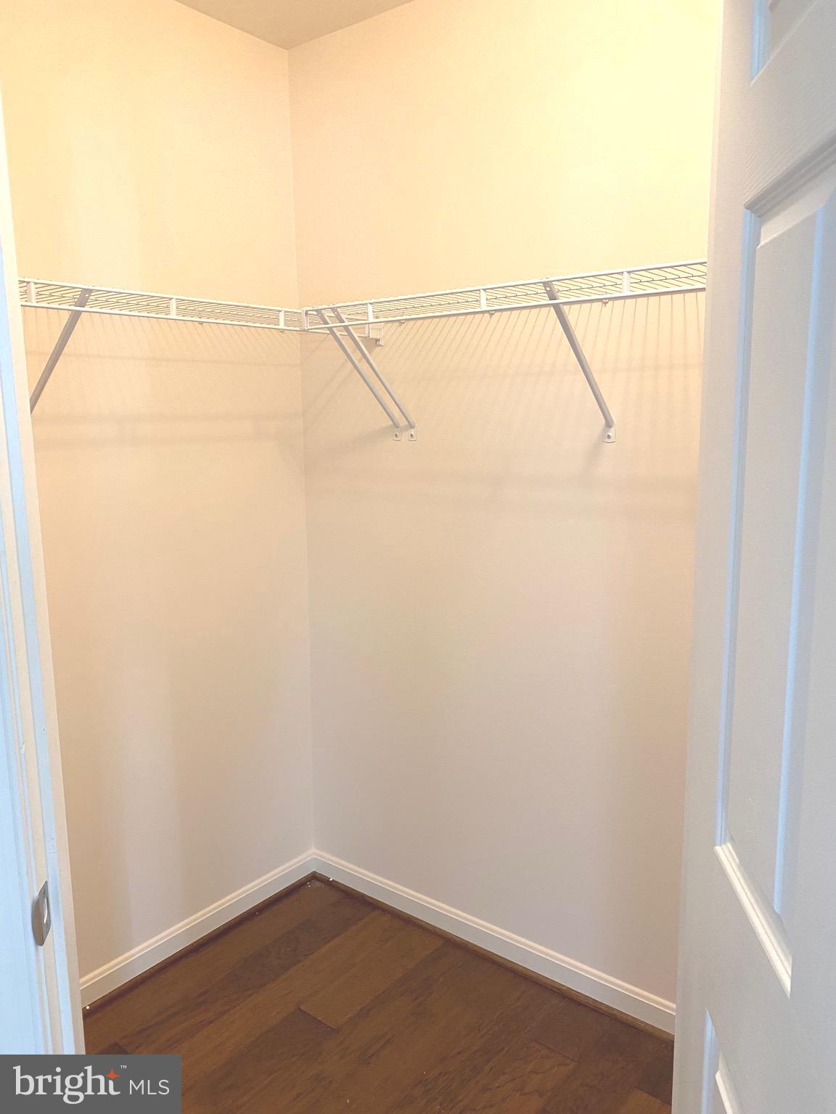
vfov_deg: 67.3
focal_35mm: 26
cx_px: 418
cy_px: 557
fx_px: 837
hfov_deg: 53.1
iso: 160
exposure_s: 1/60
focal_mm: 4.25
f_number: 1.8
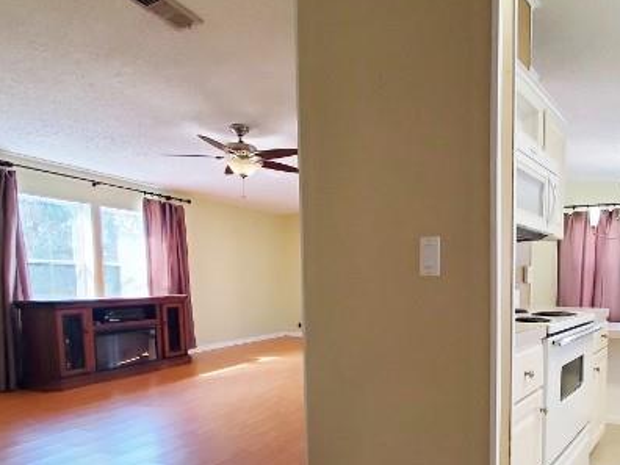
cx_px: 449
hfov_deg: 74.5
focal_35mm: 21
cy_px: 308
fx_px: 376
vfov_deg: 62.0
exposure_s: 1/60
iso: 200
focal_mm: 1.8
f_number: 2.2
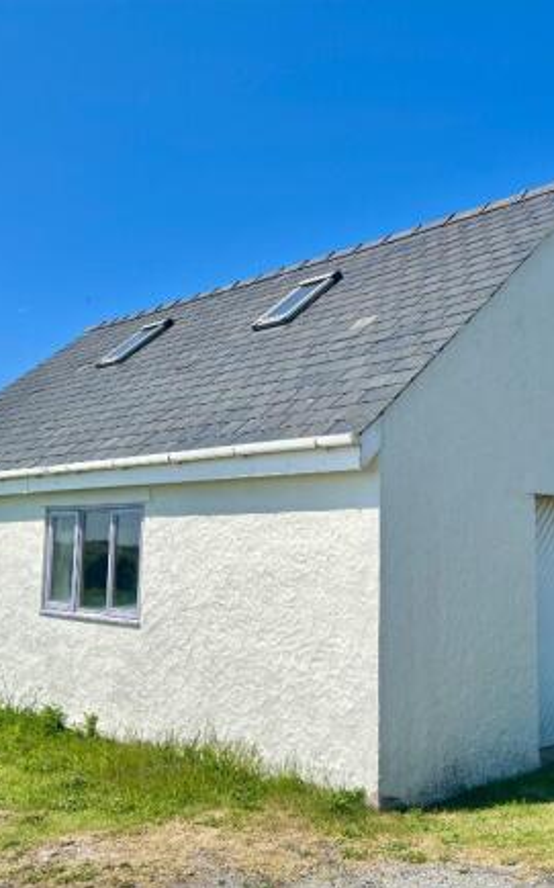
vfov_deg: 52.8
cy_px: 445
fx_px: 894
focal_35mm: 37
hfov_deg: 34.2
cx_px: 353
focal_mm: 5.7
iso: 50
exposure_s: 1/2915
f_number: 1.5
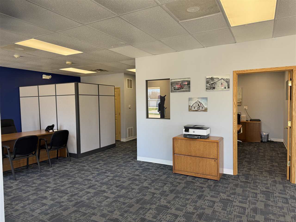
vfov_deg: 56.8
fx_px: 205
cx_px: 148
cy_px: 111
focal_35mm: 24
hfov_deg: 71.6
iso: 64
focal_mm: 6.76
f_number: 1.78
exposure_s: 1/121
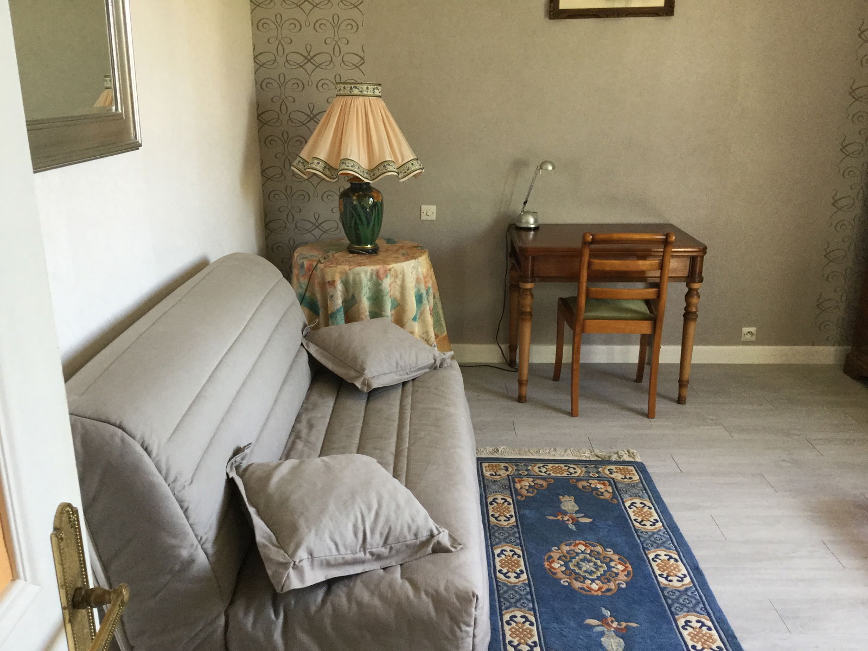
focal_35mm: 31
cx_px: 434
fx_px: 777
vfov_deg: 45.4
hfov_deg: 58.4
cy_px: 326
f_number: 2.4
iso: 50
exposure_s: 1/33
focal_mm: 3.3
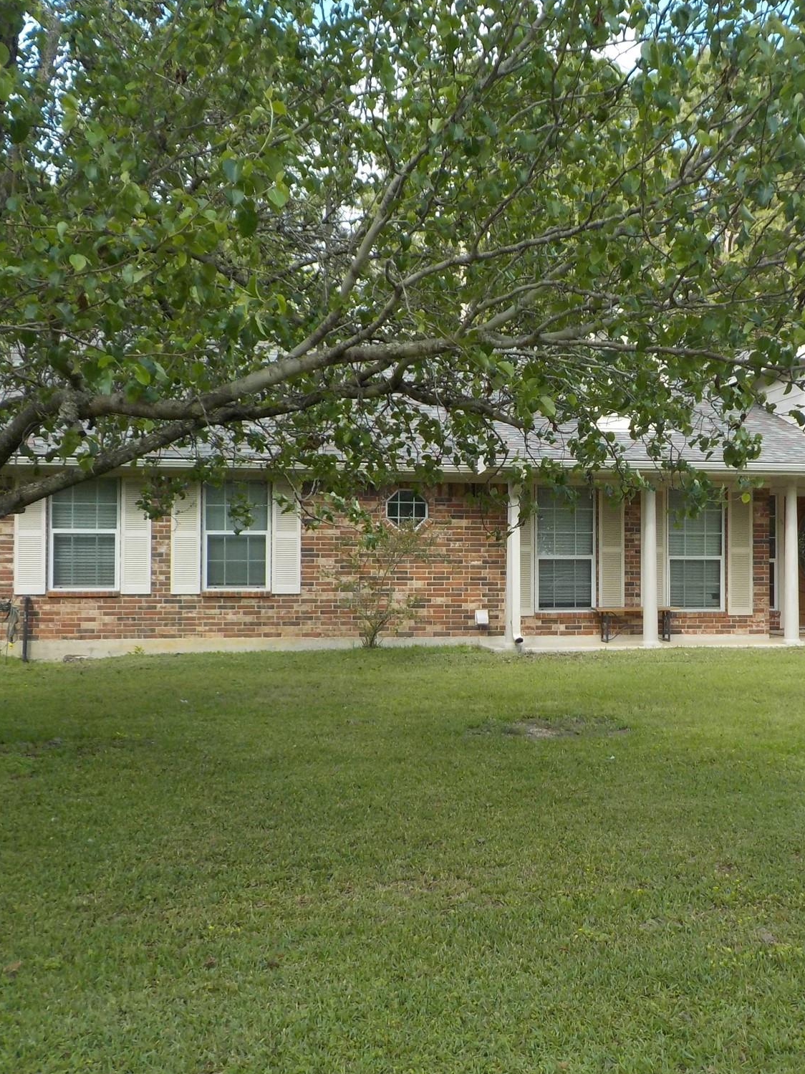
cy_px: 542
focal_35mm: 41
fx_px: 1271
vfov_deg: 45.8
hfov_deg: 34.7
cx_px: 559
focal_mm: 4.1
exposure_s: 1/400
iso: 125
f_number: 3.3
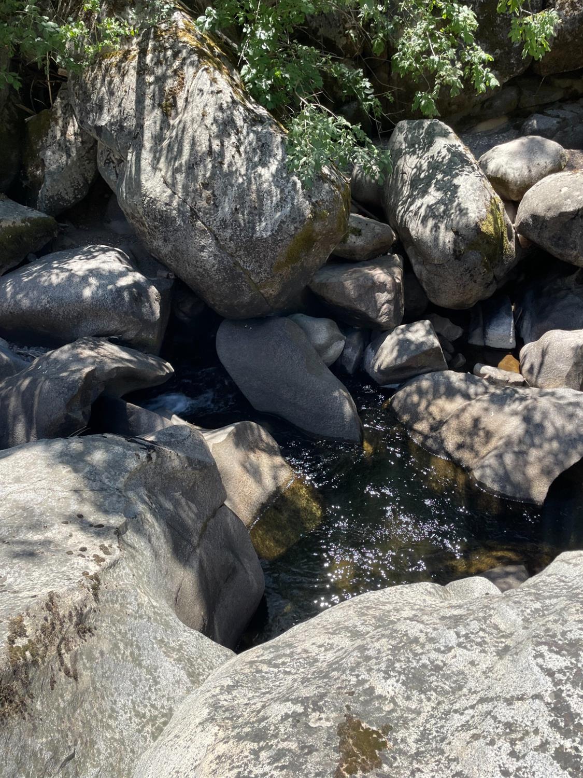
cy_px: 389
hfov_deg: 53.1
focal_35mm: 26
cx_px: 292
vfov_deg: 67.3
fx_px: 584
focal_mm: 4.2
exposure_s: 1/924
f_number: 1.6
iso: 32
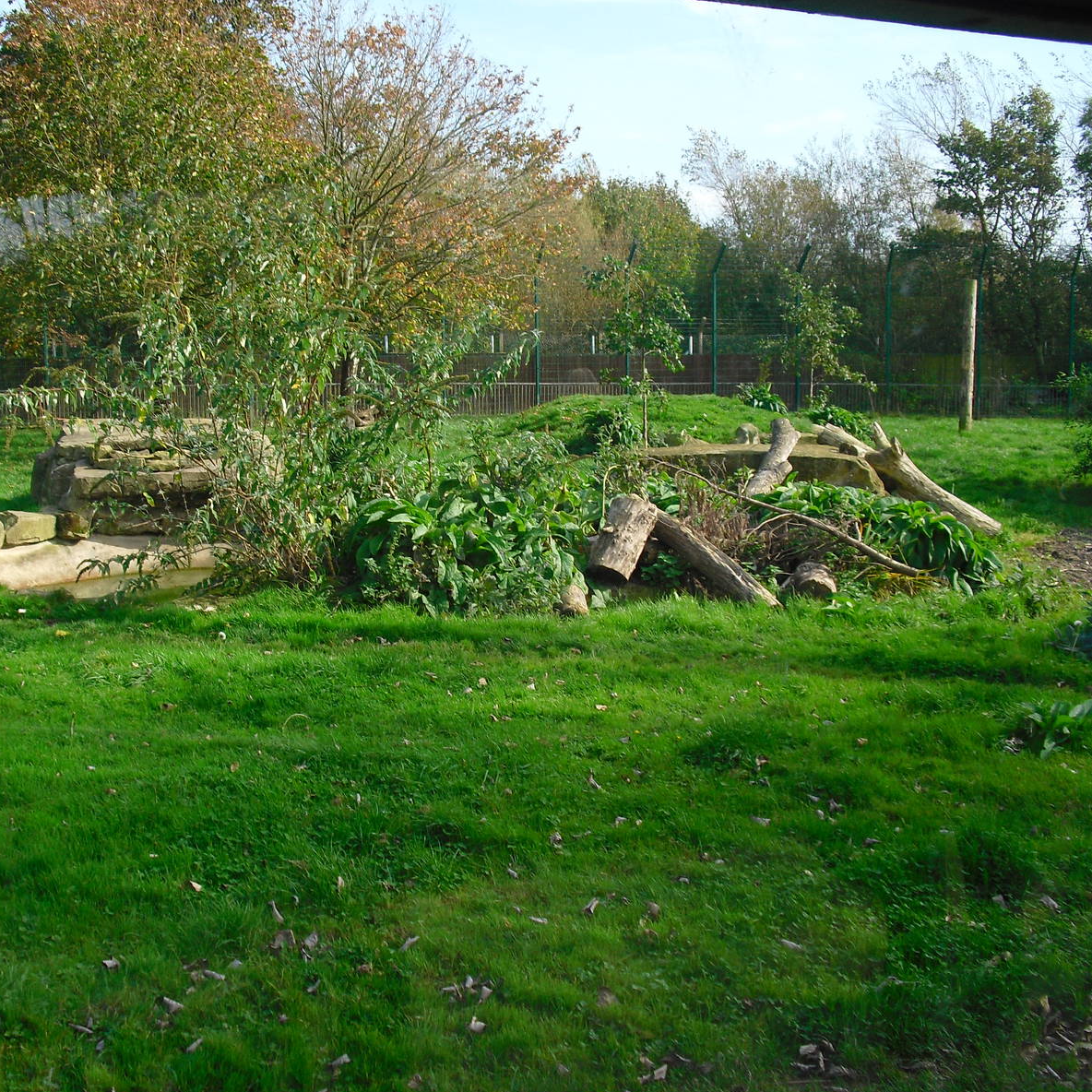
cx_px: 420
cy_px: 545
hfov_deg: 39.0
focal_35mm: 43
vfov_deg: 39.2
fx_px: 1535
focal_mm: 6.3
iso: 100
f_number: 3.1
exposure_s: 1/320
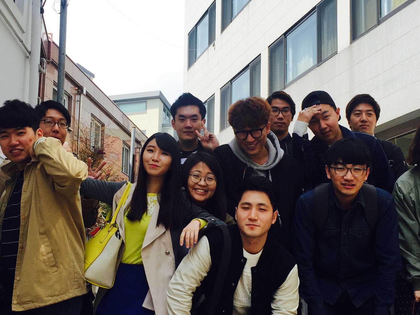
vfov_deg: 27.0
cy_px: 178
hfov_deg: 35.5
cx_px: 195
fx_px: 655
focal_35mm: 54
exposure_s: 1/1130
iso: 32
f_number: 2.2
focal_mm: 4.15
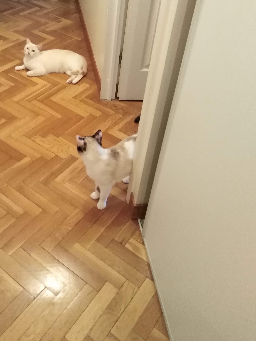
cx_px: 82
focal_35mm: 36
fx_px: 355
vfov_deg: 50.9
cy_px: 131
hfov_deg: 39.1
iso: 909
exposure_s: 1/15
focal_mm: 3.46
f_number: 2.2
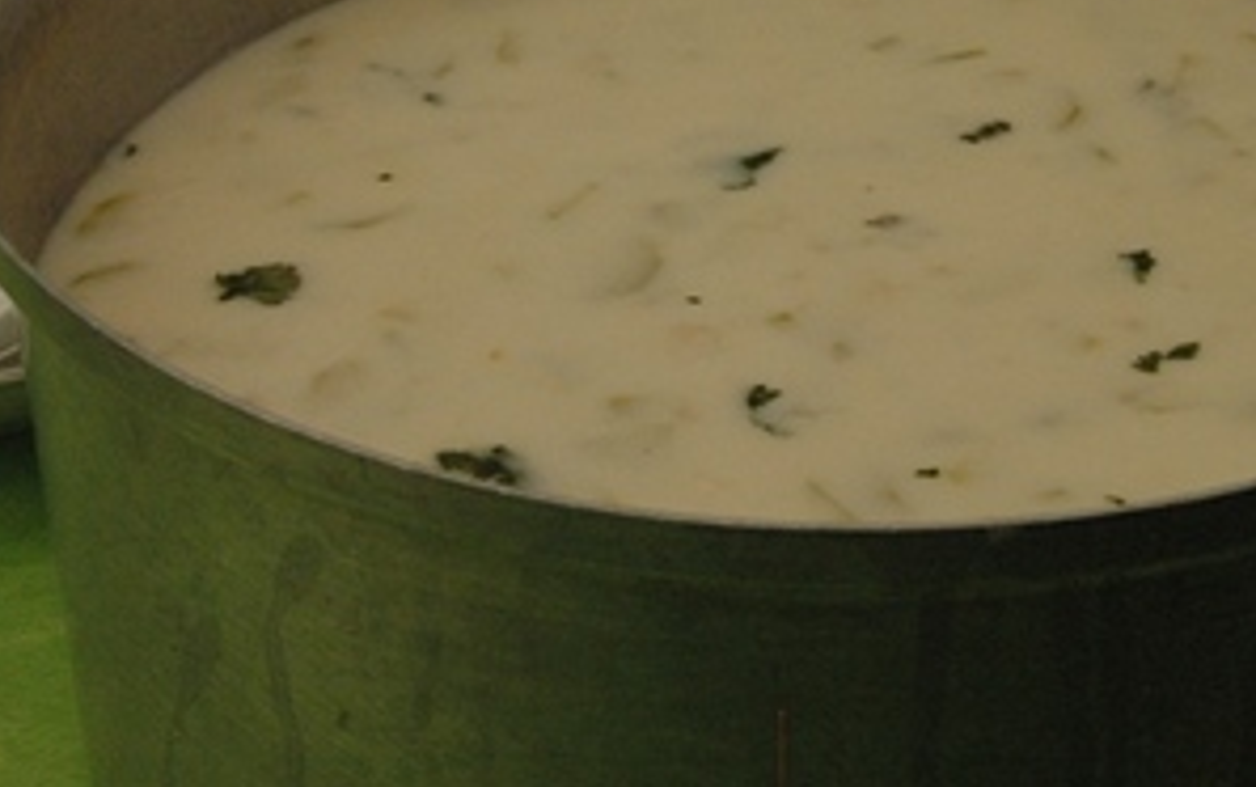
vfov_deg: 16.5
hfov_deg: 26.1
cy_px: 201
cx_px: 698
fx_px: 2706
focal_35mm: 79
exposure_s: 1/500
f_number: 11
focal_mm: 32
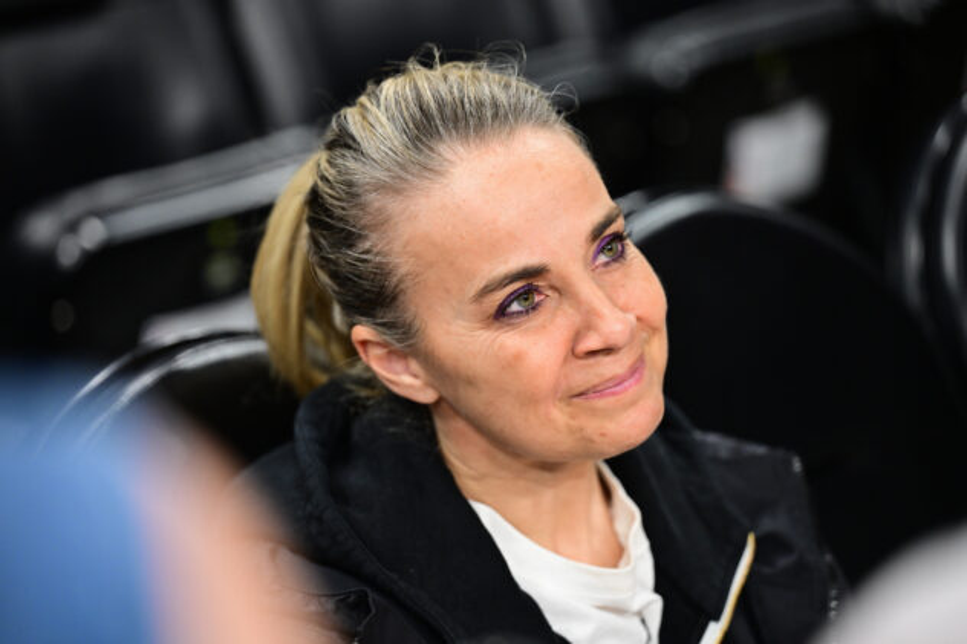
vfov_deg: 10.5
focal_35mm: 130
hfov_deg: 15.8
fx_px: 3491
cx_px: 484
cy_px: 322
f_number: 2.8
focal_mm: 130
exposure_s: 1/1000
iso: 2000
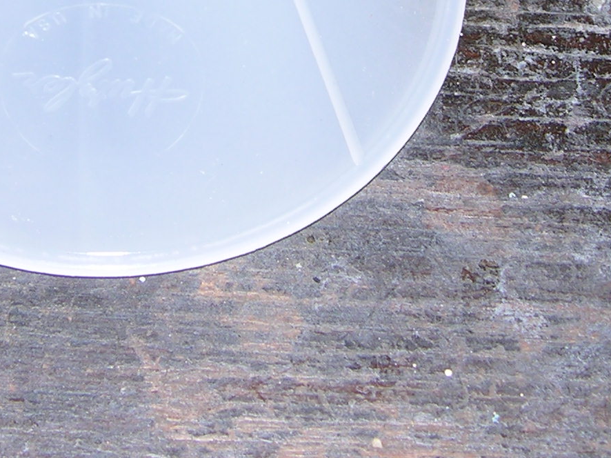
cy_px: -155
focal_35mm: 129
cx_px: 251
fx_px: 2276
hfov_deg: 15.3
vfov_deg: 11.2
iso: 50
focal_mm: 8.9
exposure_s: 1/60.1
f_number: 2.8
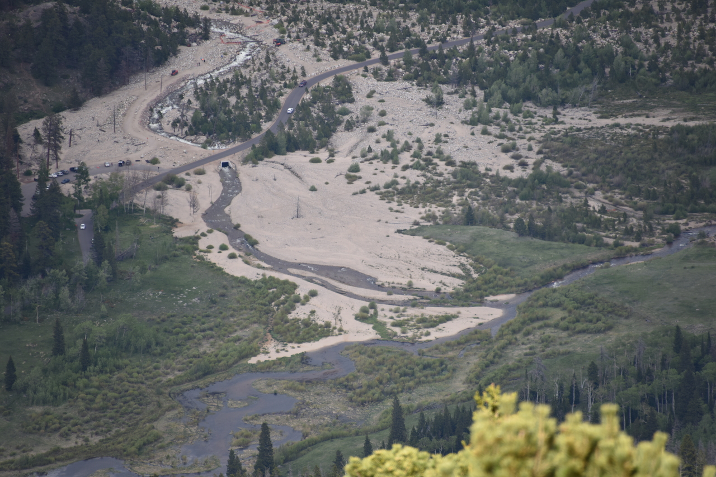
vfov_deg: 4.6
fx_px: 5968
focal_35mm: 300
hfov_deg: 6.9
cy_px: 238
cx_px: 358
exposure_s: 1/640
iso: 220
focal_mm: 300
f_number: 5.6
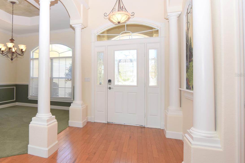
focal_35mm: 22
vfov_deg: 57.1
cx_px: 75
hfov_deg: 75.3
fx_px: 150
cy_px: 75
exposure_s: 1/100
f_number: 5
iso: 200
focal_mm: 10
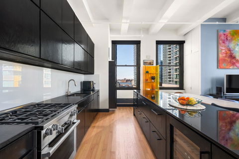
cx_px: 120
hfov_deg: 100.4
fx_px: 100
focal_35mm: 15
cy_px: 80
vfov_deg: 77.3
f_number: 22
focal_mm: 15
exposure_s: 1
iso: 640
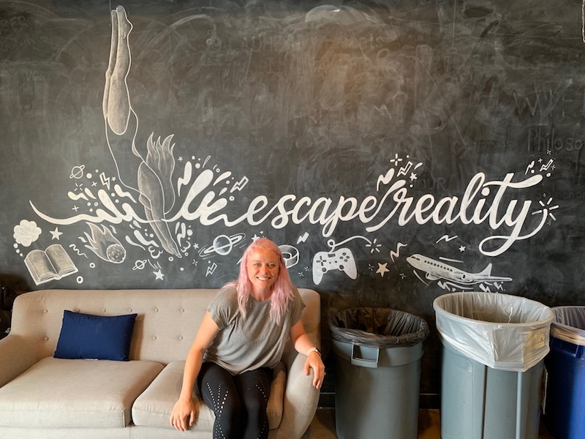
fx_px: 439
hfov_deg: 67.3
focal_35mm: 26
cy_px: 220
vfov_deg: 53.1
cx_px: 292
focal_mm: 4.25
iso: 200
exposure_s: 1/60
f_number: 1.8
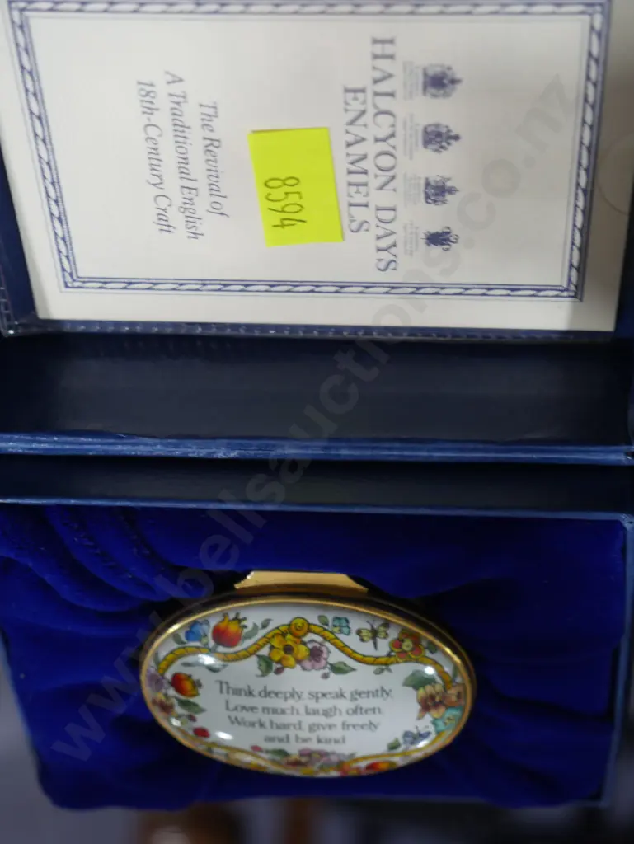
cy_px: 422
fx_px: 1659
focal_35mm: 68
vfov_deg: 28.5
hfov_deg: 21.6
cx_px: 317
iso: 640
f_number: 5.4
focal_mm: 34
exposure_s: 1/80
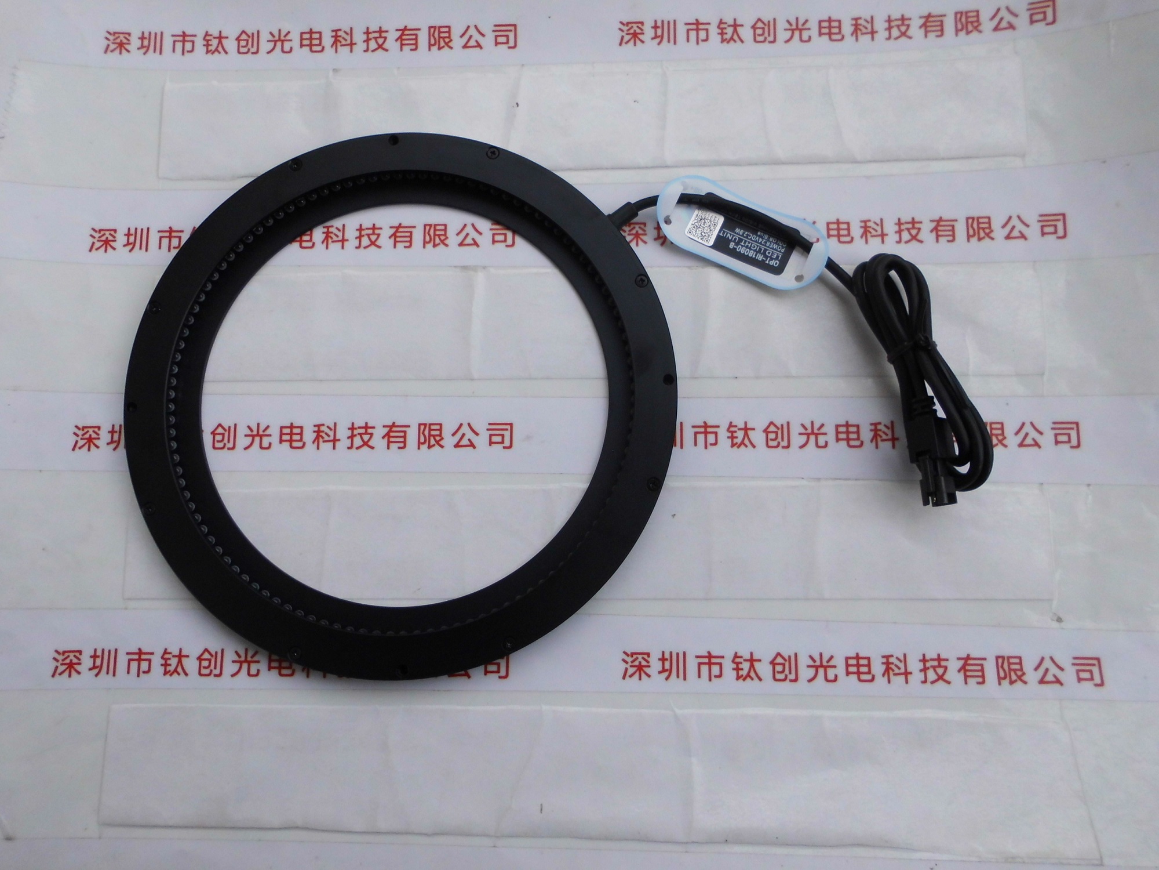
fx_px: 871
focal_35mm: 26
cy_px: 435
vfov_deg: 53.1
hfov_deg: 67.3
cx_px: 580
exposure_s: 1/469
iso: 100
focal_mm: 4.6
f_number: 8
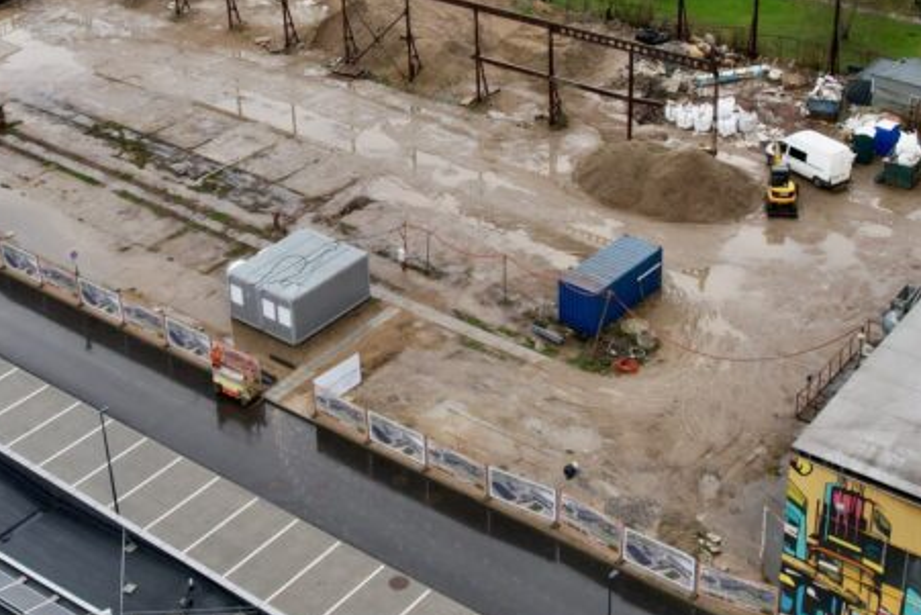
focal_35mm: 50
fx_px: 1280
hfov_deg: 38.3
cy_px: 265
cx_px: 206
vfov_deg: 27.0
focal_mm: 8.38
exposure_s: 1/320
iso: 100
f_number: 2.8
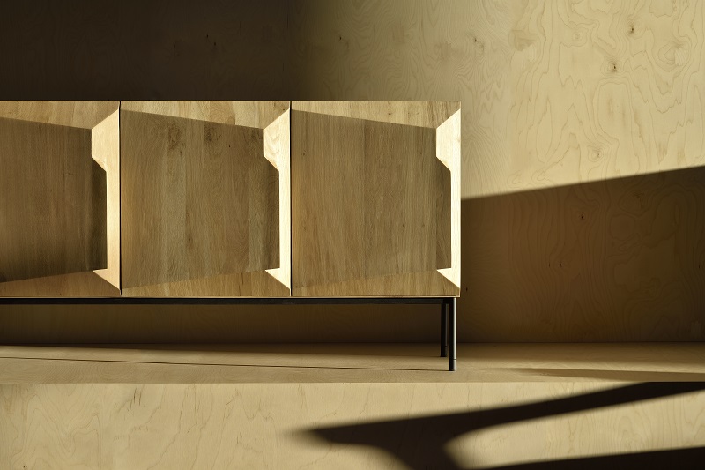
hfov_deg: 23.9
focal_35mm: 85
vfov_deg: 16.1
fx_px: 1664
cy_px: 235
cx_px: 352
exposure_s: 1/80
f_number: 8
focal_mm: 85
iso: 100
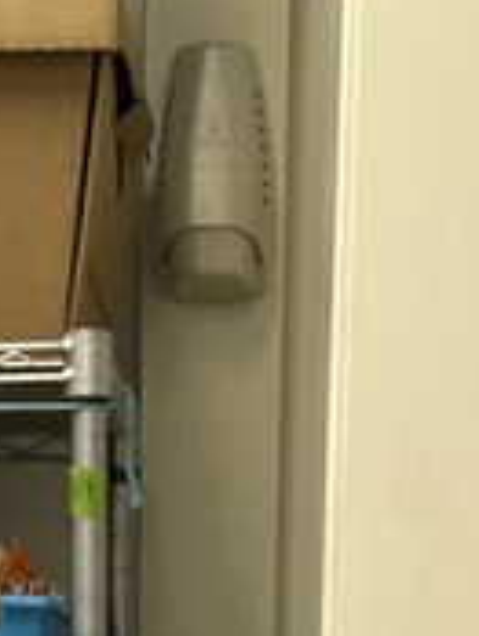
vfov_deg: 10.1
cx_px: 88
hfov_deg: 9.7
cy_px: 1795
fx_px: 2816
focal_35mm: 153
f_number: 1.6
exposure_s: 1/119
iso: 100
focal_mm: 5.1
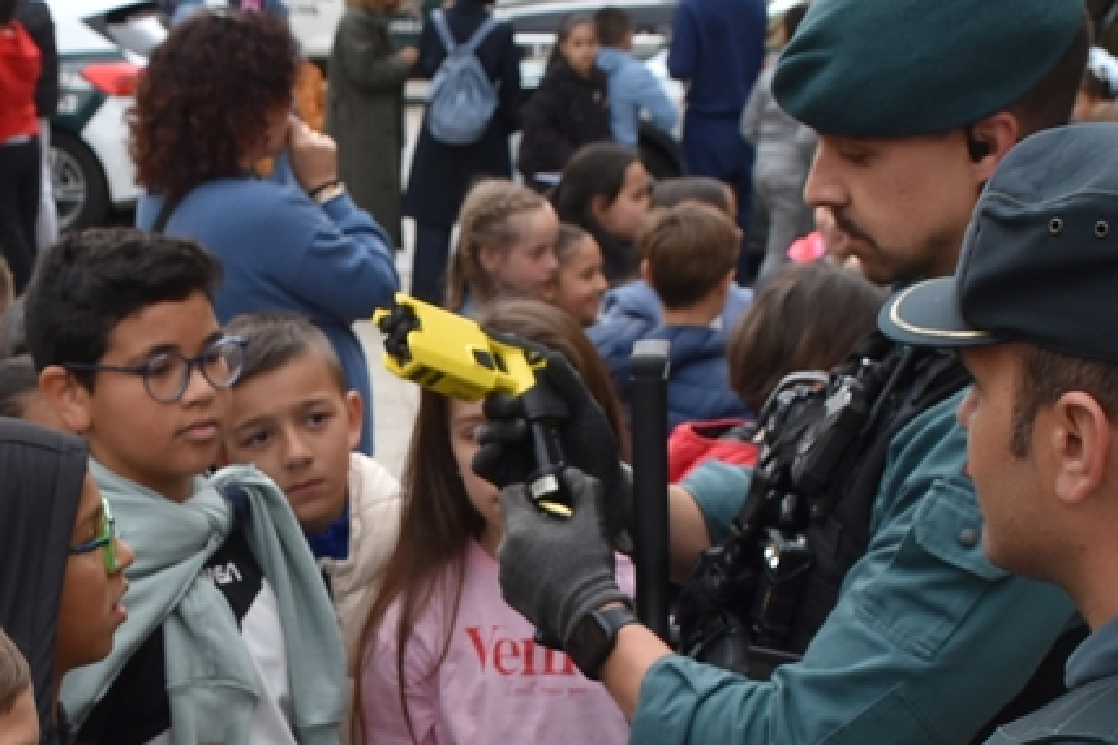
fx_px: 2608
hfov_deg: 23.9
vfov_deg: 15.9
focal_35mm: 84
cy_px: 750
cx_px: 274
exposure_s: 1/125
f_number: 5.6
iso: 400
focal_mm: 20
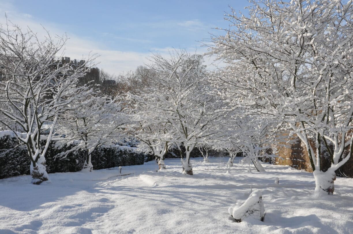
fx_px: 441
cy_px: 117
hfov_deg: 43.7
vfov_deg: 29.8
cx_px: 176
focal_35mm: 45
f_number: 14
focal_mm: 30
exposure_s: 1/200
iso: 200
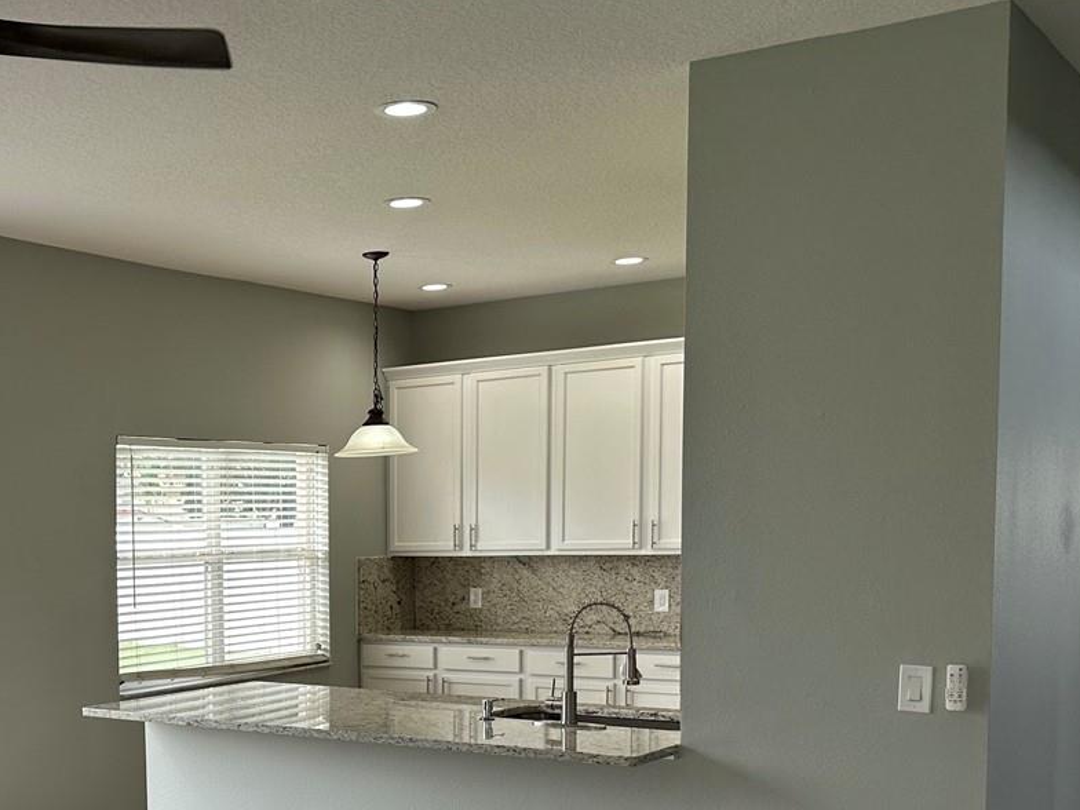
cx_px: 153
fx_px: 1529
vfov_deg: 28.8
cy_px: 689
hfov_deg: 36.9
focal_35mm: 49
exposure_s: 1/380
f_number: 1.78
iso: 80
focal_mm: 6.86
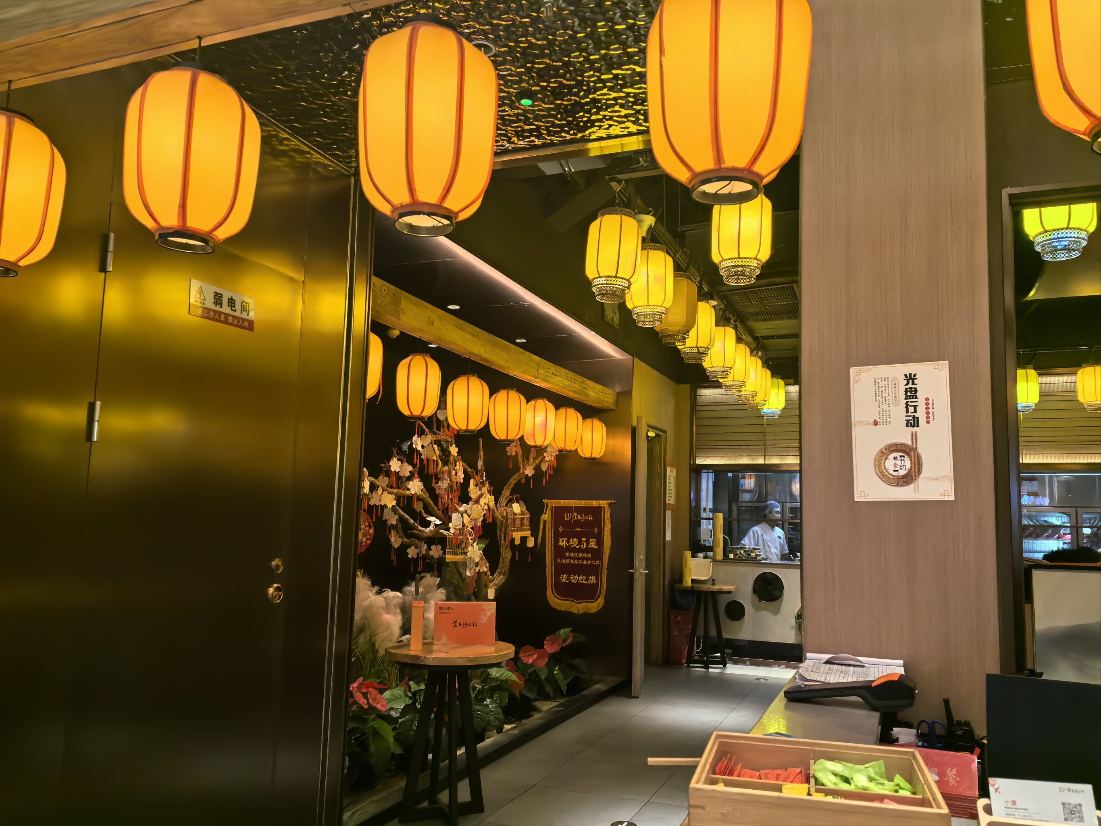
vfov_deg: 51.4
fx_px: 859
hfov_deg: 65.3
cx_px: 550
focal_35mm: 27
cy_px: 413
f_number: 2
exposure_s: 1/100
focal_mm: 5.75
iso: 50
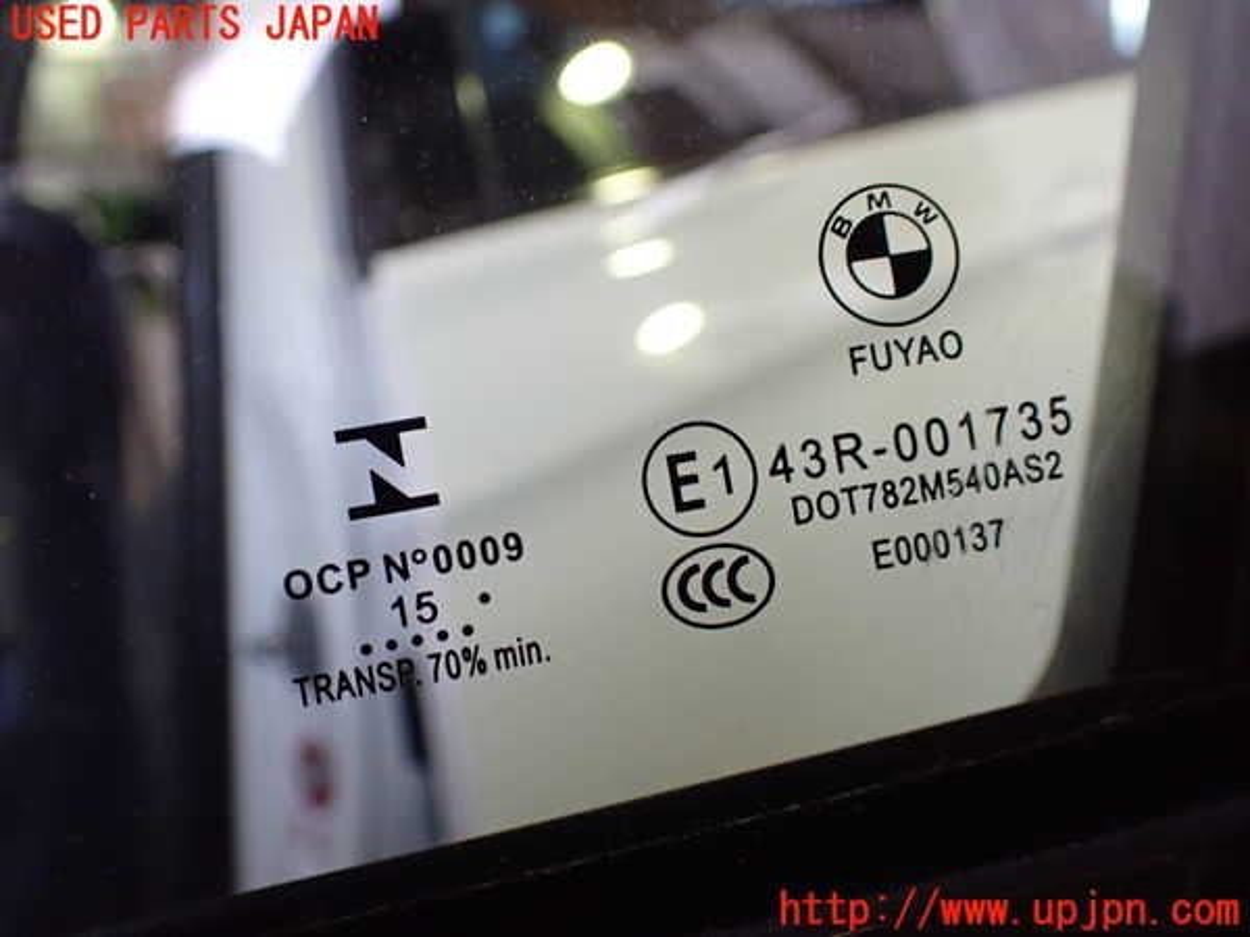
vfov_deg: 46.8
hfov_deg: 60.0
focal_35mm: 30
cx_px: 625
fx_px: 1083
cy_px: 468
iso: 800
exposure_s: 1/125
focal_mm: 5.4
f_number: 2.3
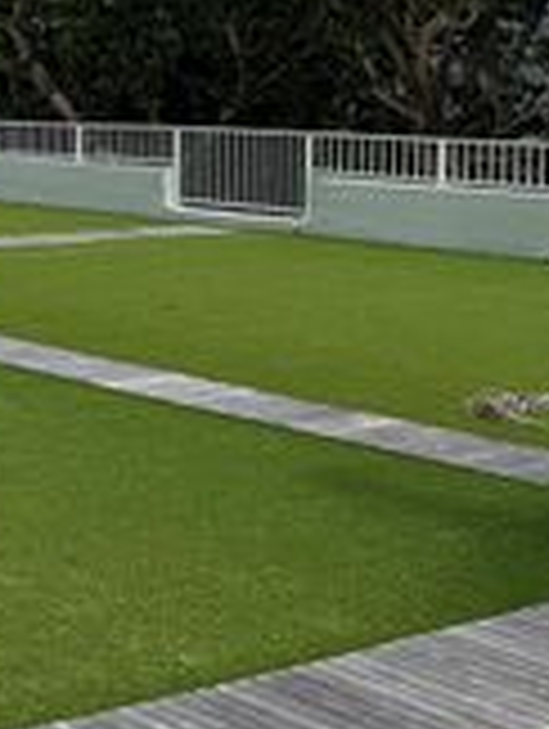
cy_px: 110
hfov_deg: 16.5
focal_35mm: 74
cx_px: -454
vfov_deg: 25.7
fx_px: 1561
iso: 80
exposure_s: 1/7353
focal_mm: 6.76
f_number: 1.78
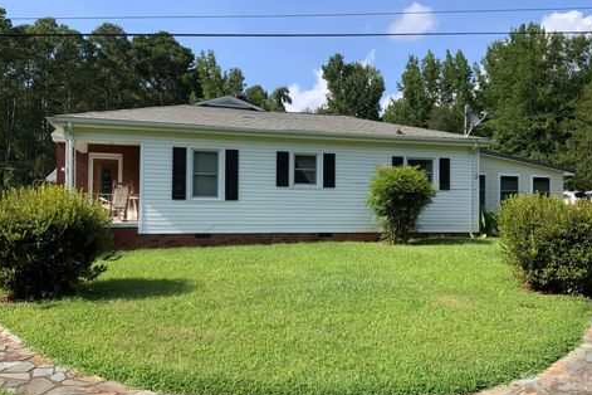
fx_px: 526
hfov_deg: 58.7
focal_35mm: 32
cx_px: 308
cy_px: 194
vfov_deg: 41.1
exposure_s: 1/1035
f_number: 1.8
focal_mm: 3
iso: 16
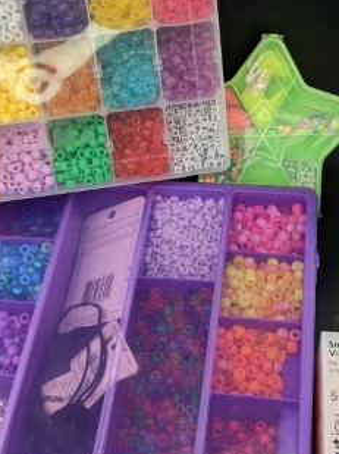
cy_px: 229
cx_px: 198
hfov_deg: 26.0
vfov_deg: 34.4
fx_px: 733
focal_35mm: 56
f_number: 1.8
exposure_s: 1/158
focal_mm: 4.44
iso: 44
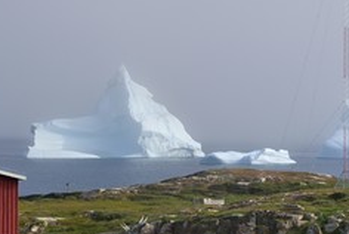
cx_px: 243
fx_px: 2242
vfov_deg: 6.0
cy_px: 178
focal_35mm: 231
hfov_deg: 8.9
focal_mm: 130
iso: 200
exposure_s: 1/250
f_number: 14
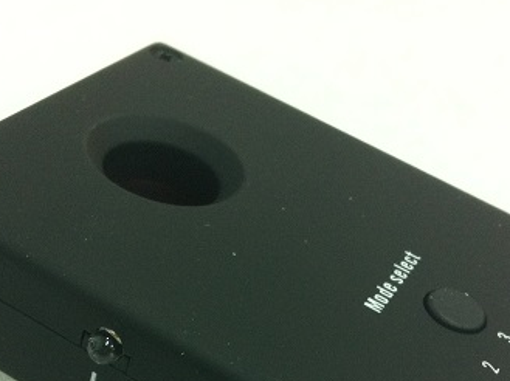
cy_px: 325
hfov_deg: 28.6
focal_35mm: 68
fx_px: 1001
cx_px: 225
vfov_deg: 21.2
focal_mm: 3.85
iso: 160
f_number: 2.8
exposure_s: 1/17
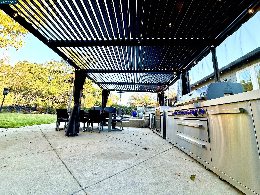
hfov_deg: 102.1
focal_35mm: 14
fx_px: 105
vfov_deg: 85.7
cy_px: 98
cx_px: 130
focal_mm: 2.22
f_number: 2.2
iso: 64
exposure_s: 1/226
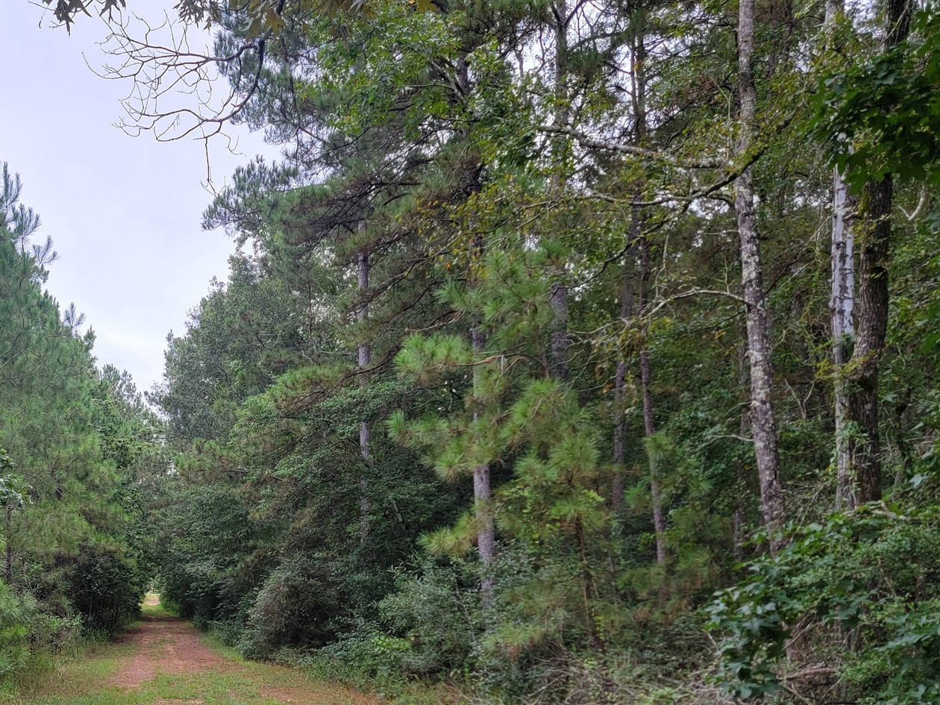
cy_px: 533
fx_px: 1059
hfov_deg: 45.5
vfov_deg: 35.9
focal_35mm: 39
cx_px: 191
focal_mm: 6.7
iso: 32
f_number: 1.8
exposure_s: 1/120
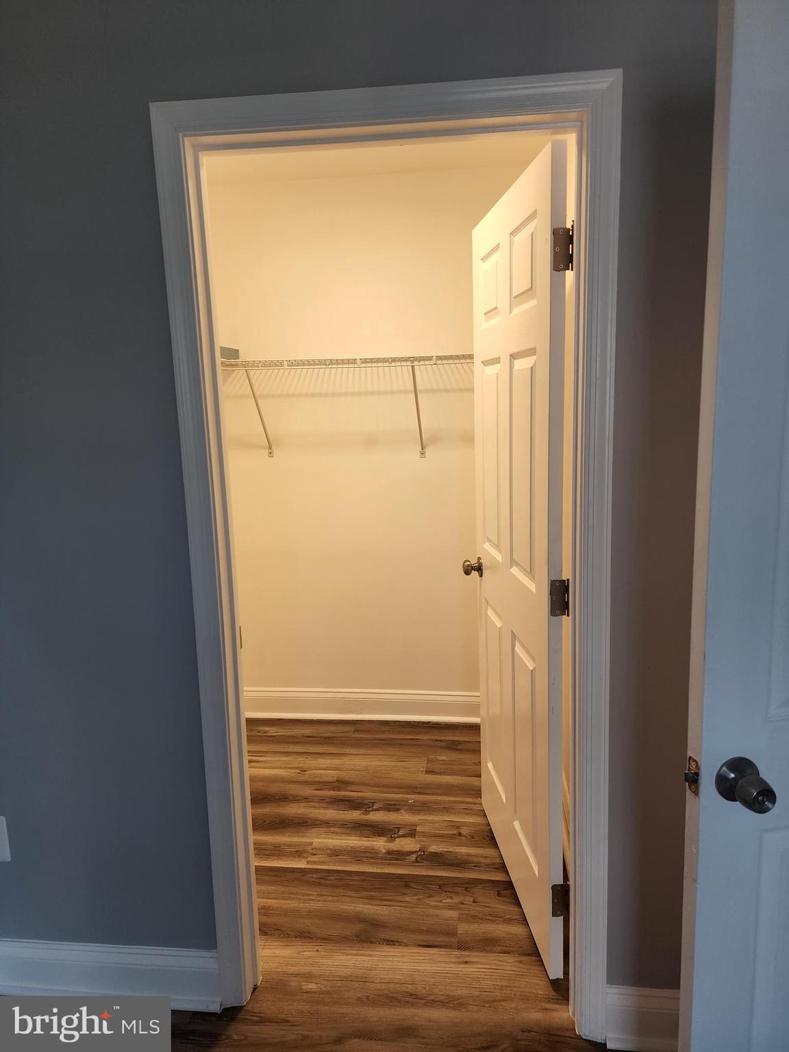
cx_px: 394
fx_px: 699
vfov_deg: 73.9
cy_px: 526
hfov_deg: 58.9
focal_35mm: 23
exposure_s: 1/120
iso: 100
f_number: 1.8
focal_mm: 6.4
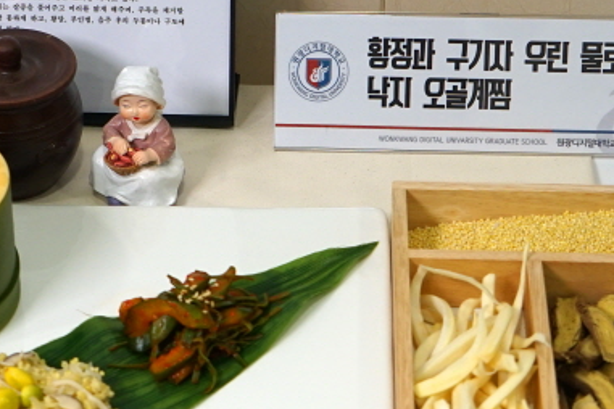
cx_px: 298
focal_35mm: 84
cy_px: 297
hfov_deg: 24.2
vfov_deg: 16.2
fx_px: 1433
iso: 400
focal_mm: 40
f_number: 4
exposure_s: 1/160
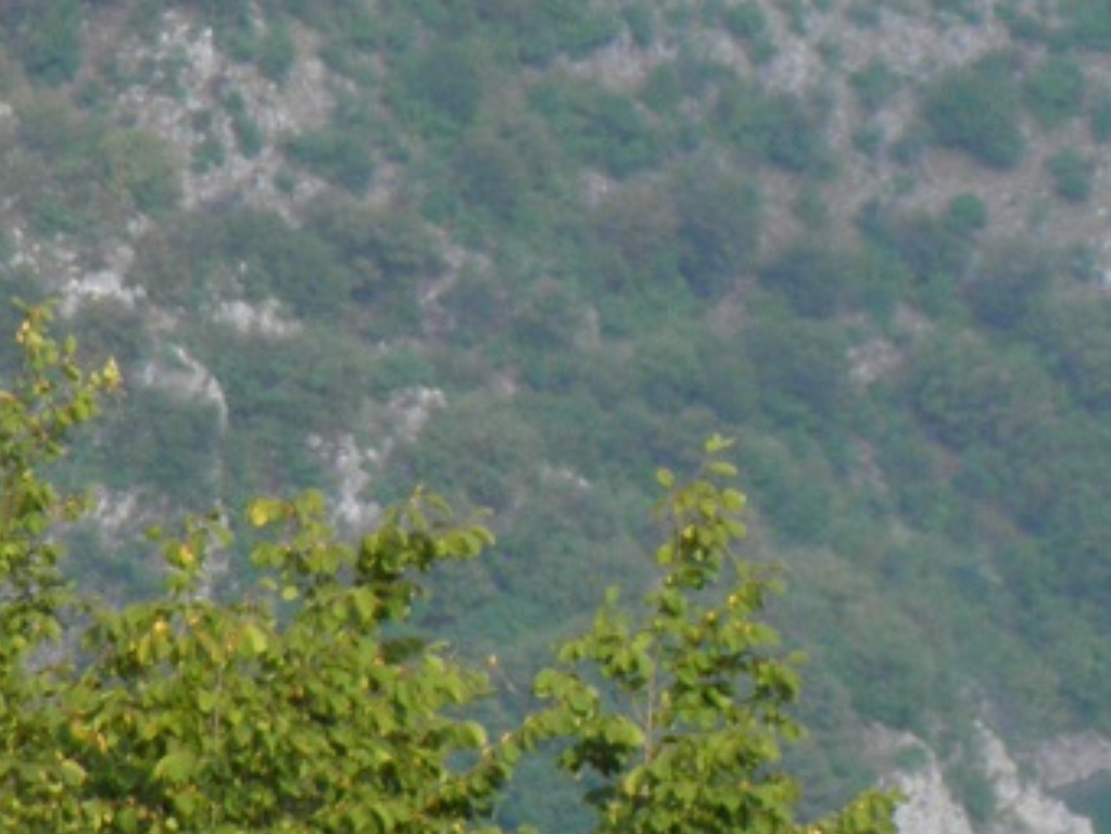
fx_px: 26905
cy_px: -538
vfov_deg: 1.8
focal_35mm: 838
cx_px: 2075
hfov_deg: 2.4
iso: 50
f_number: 5.8
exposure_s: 1/125
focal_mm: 36.7
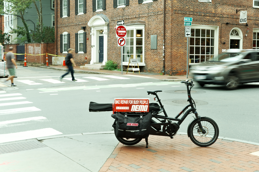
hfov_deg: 40.3
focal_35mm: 49
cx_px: 139
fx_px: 352
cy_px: 67
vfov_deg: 27.5
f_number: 16
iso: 100
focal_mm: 26
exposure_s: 1/15
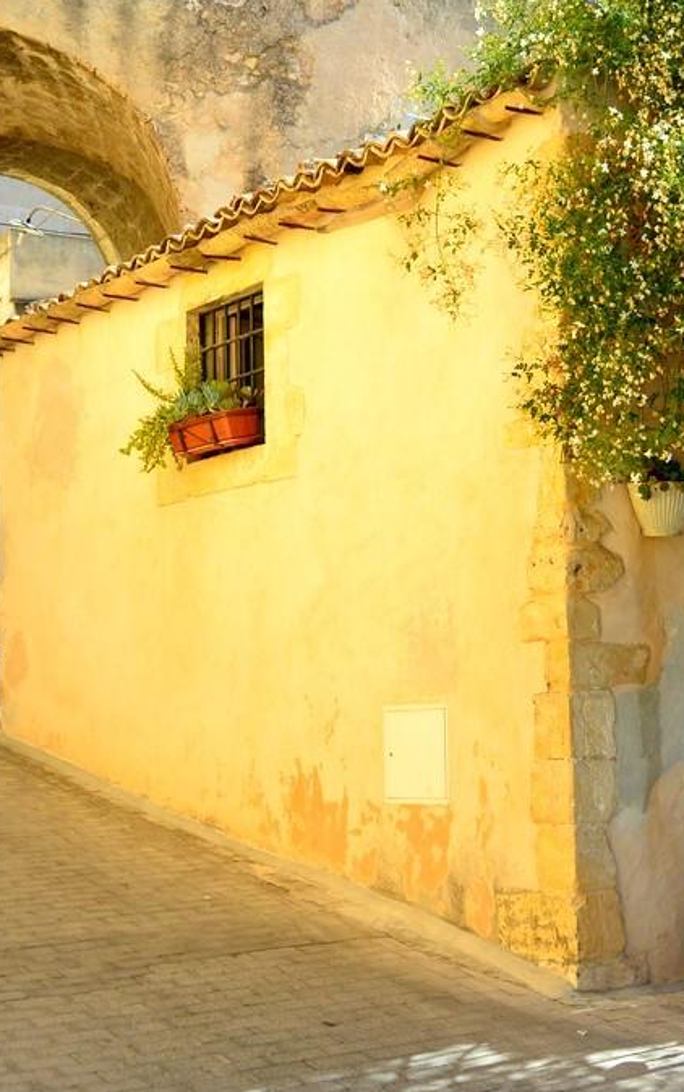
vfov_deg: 31.5
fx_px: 1936
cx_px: 655
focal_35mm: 65
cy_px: 547
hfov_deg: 19.5
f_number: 4.5
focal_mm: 15.7
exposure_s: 1/640
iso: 160
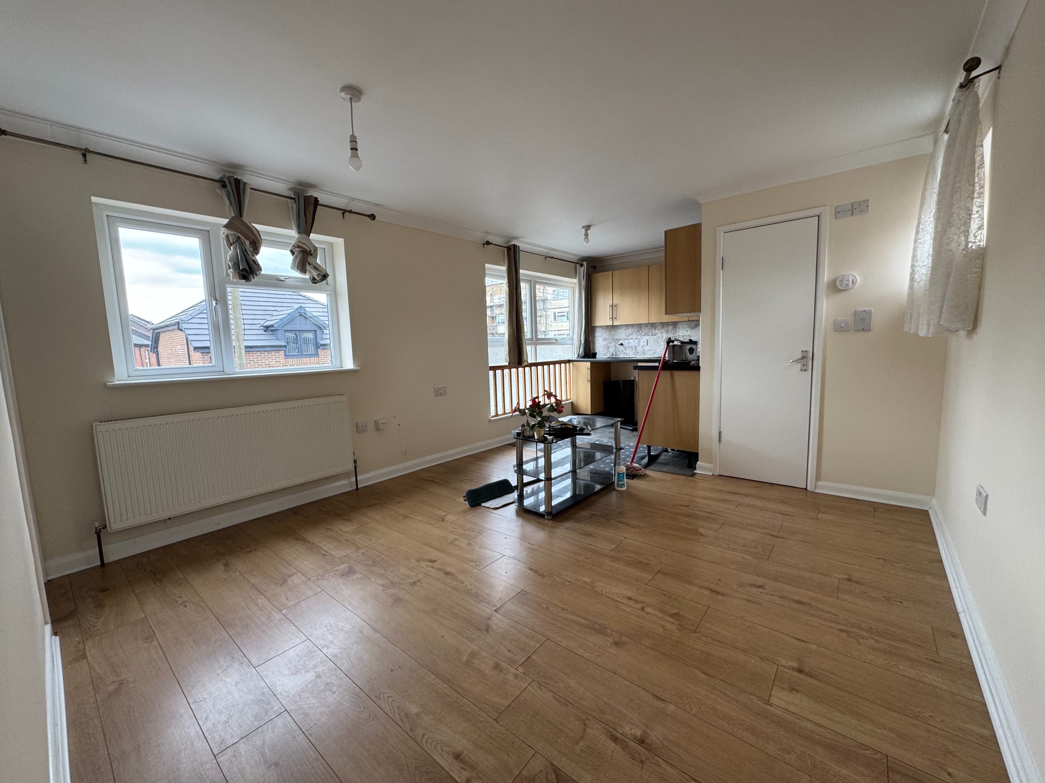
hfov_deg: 102.1
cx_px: 522
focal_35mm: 14
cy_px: 392
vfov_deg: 85.7
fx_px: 423
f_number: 2.2
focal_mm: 2.22
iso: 125
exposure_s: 1/73
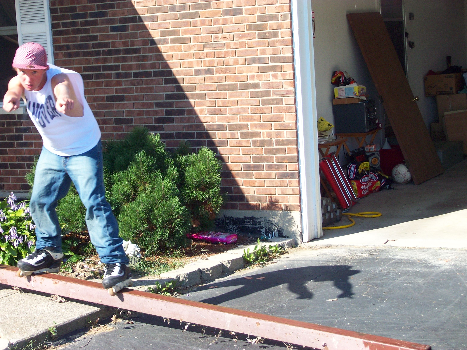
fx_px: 1106
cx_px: 234
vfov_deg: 18.0
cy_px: 175
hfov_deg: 23.8
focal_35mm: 82
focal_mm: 13.7
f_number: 4.6
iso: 80
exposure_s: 1/237
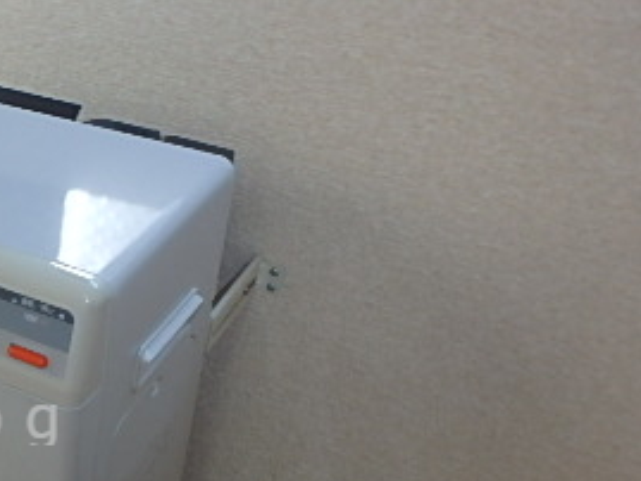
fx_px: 926
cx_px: -93
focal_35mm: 50
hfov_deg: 32.7
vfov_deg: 28.2
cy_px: 417
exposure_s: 1/30
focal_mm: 3.7
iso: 200
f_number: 3.5
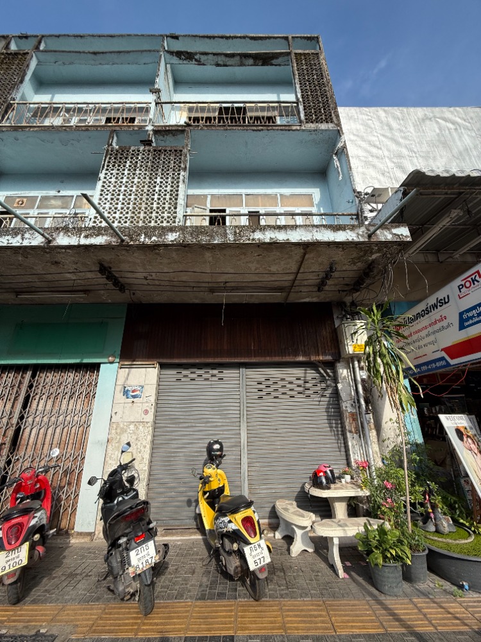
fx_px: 259
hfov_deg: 85.7
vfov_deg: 102.1
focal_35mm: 14
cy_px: 321
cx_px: 240
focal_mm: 2.22
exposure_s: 1/638
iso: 50
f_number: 2.2
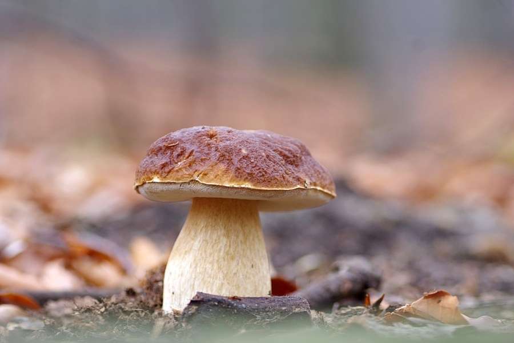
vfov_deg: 10.2
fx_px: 1927
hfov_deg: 15.2
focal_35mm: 135
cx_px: 257
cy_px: 172
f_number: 3.5
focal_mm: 90
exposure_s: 1/25
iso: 100
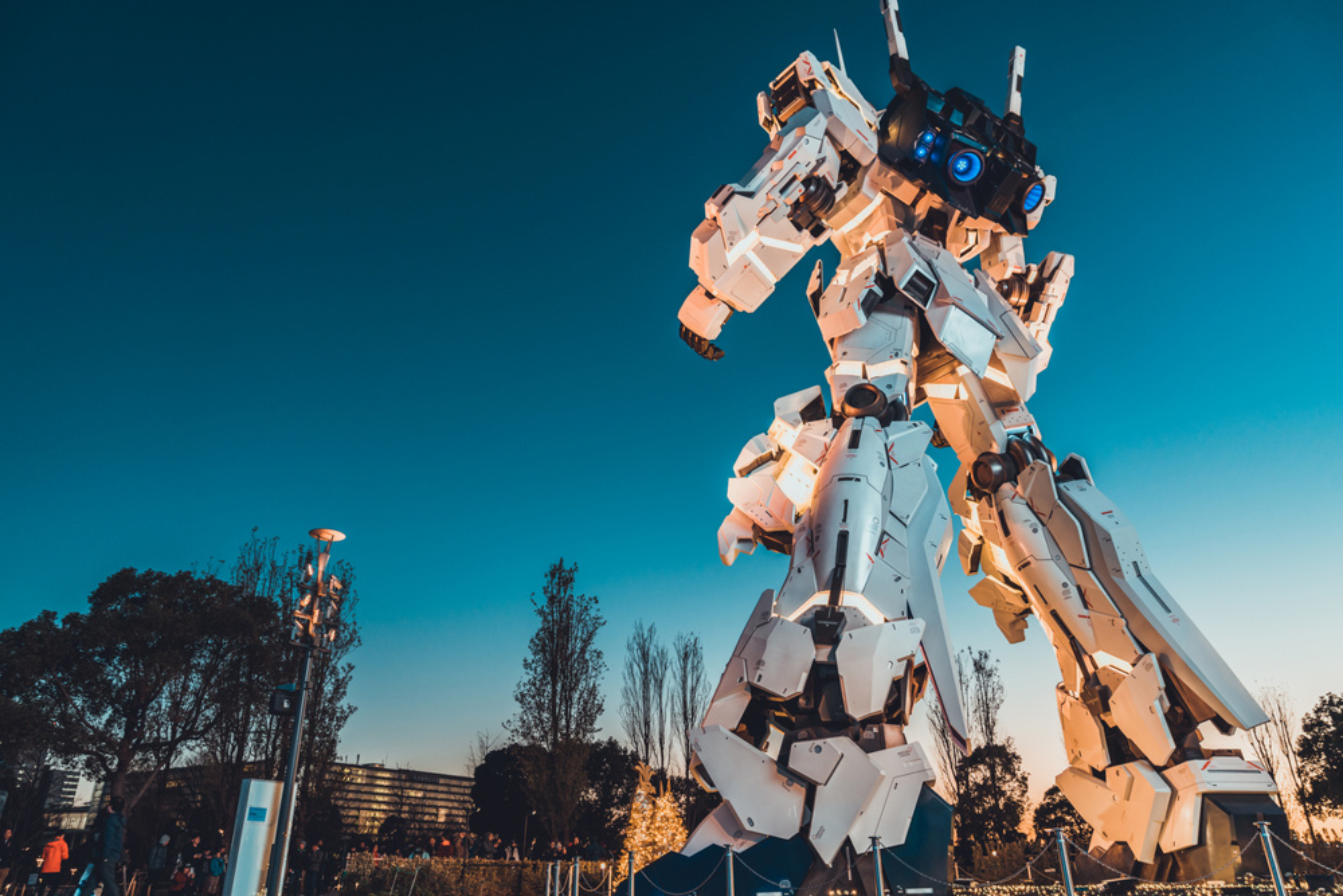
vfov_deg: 53.1
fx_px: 895
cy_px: 448
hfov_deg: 73.7
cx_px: 672
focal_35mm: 24
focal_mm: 24
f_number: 2.8
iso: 400
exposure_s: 1/40
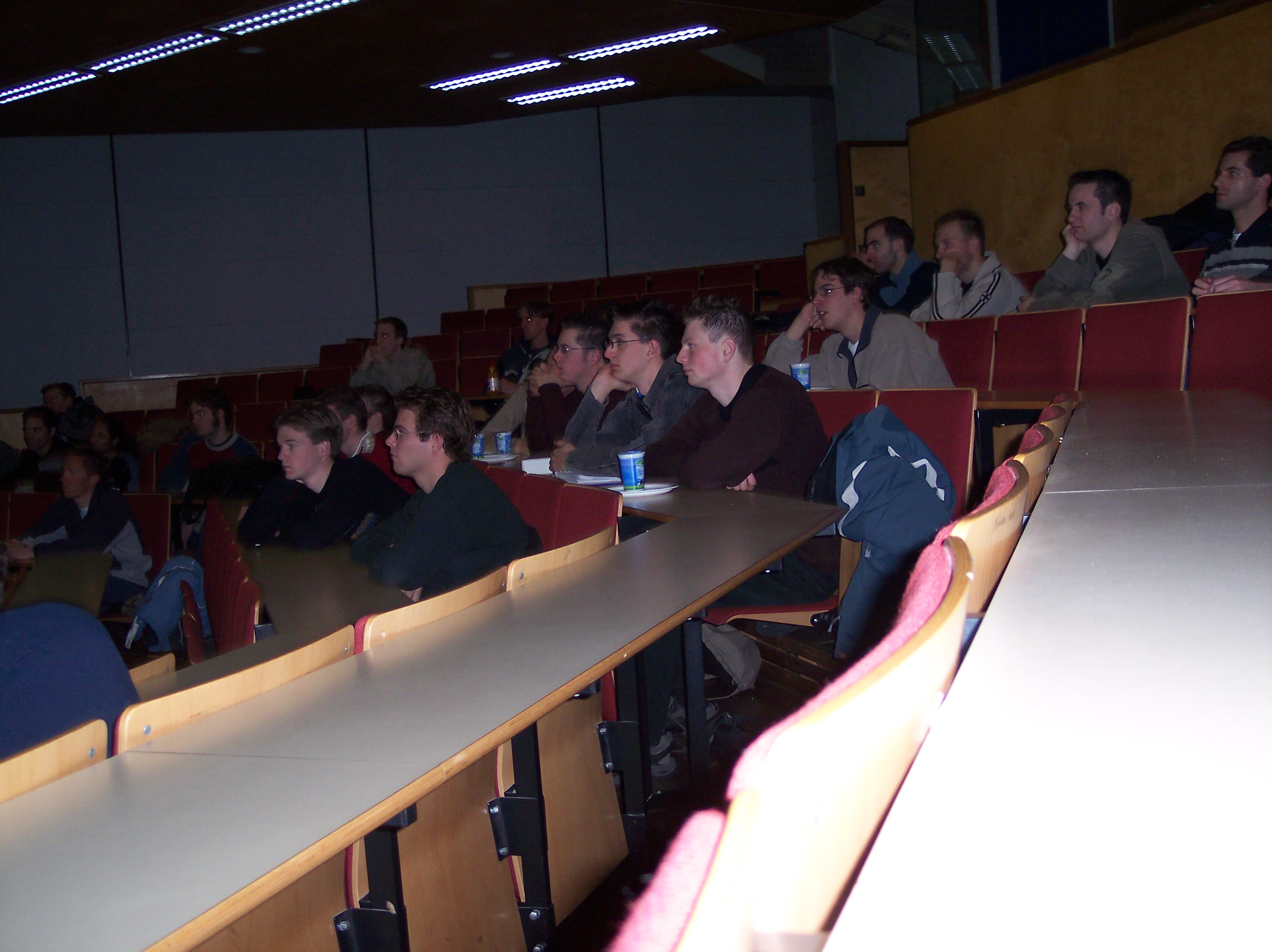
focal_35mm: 38
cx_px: 636
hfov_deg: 49.0
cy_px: 476
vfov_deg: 37.7
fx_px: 1396
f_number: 2.8
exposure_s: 1/30
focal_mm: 8
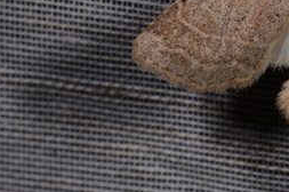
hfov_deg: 5.2
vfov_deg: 3.4
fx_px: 3195
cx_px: 348
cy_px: 13
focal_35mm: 399
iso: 100
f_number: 22
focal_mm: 85
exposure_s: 1/60
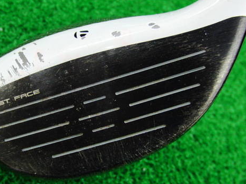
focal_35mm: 51
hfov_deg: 37.3
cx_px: 96
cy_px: 99
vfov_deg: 28.5
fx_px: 362
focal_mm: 6.42
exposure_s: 1/25
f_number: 3.6
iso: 400
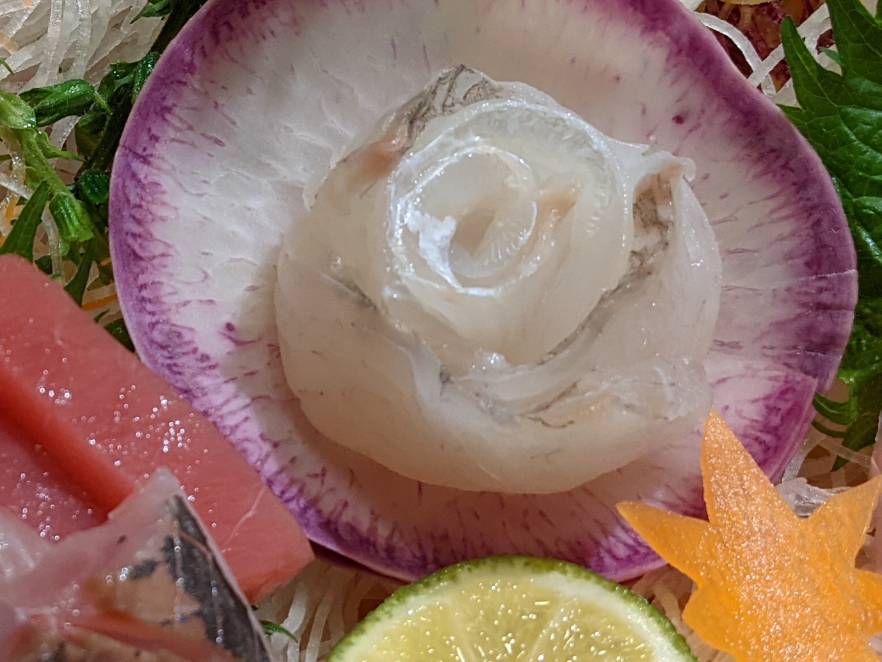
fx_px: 2013
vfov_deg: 18.5
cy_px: 166
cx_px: 250
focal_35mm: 79
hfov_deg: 24.5
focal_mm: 4.38
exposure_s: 1/50
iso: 60
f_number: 1.73
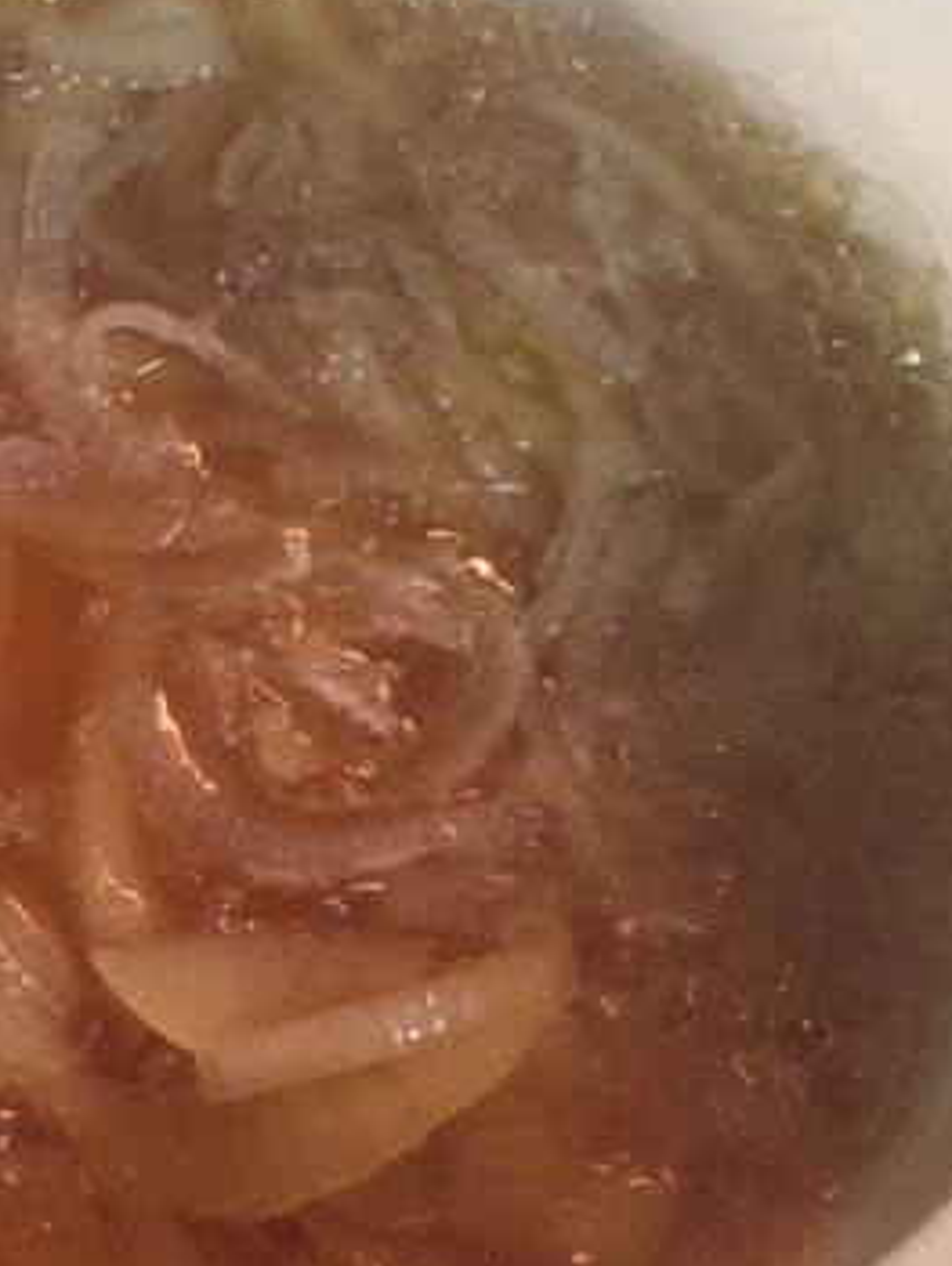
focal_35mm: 53
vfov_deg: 36.1
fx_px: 1941
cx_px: 224
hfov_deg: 27.1
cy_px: 528
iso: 200
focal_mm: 4.15
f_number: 2.2
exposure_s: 1/20
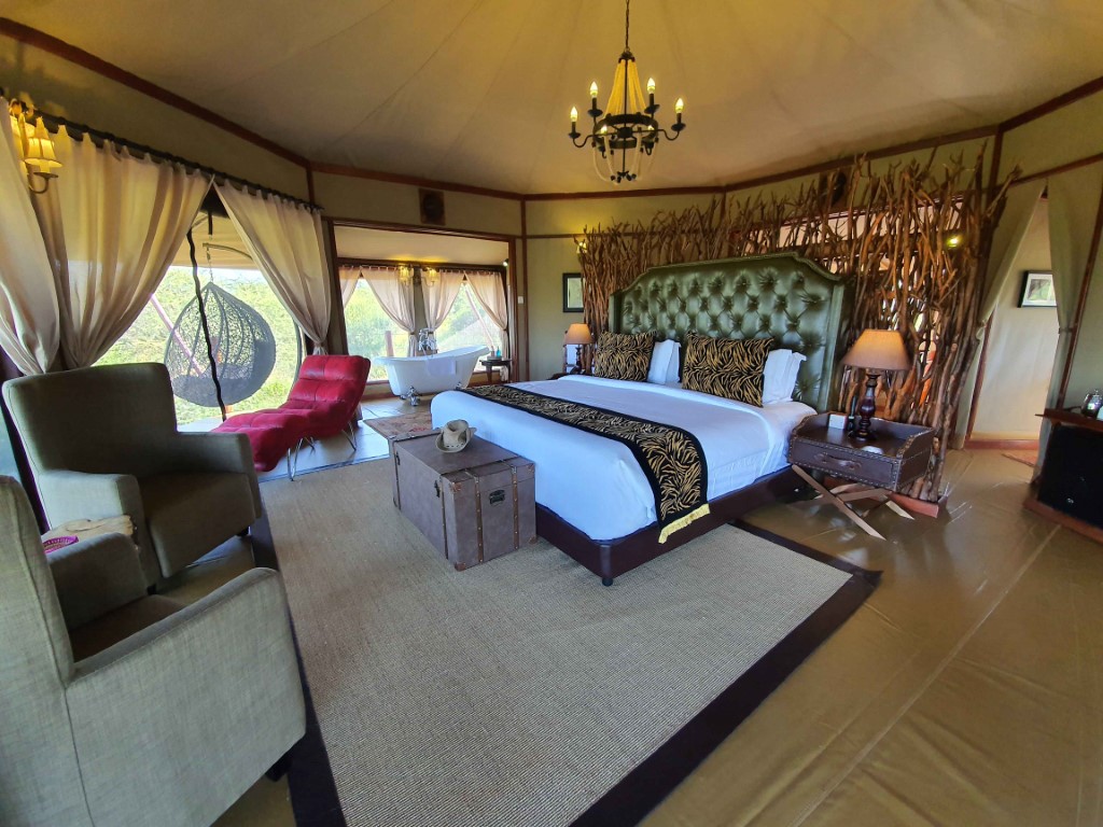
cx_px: 552
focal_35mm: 13
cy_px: 414
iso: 160
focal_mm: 1.8
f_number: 2.2
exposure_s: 1/50
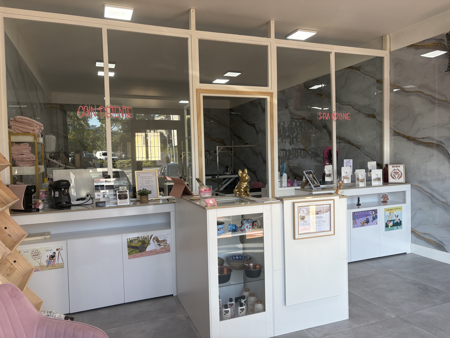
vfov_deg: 53.1
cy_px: 169
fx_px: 338
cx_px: 225
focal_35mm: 26
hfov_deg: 67.3
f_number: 1.6
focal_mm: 5.96
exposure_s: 1/338
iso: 64
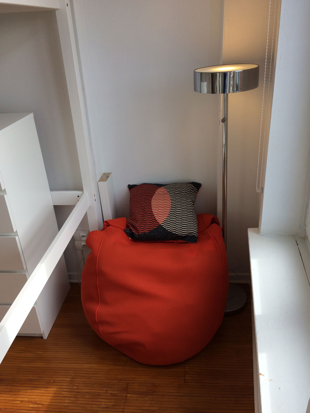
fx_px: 346
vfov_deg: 61.7
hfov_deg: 48.2
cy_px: 206
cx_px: 155
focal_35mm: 29
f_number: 2.2
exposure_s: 1/363
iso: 32
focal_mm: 4.15
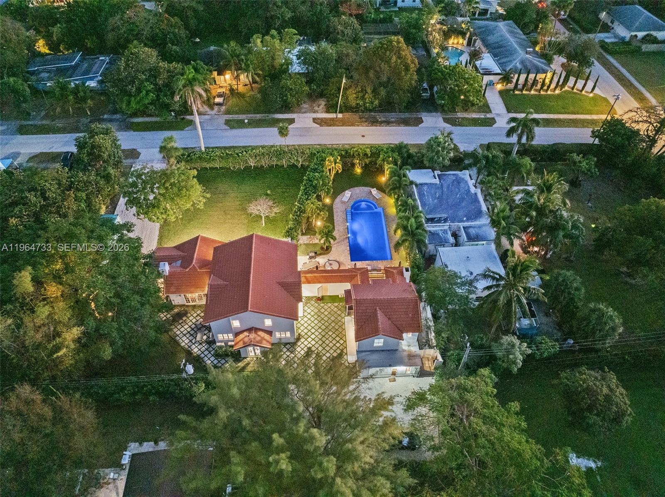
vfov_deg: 56.7
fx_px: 461
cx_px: 332
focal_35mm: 24
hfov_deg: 71.6
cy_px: 248
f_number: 2.8
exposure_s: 1/5
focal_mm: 12.29
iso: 3230
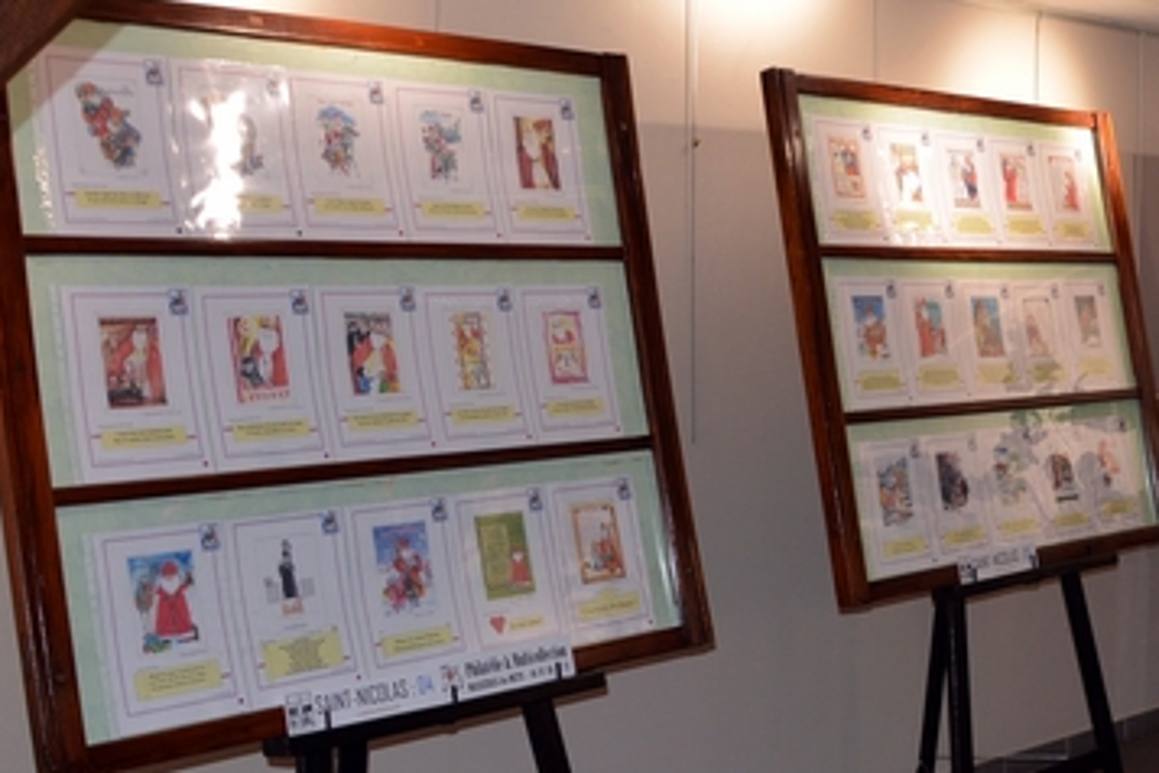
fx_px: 1706
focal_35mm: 53
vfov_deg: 25.5
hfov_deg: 35.7
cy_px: 364
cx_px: 997
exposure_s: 1/125
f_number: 3.5
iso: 400
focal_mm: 18
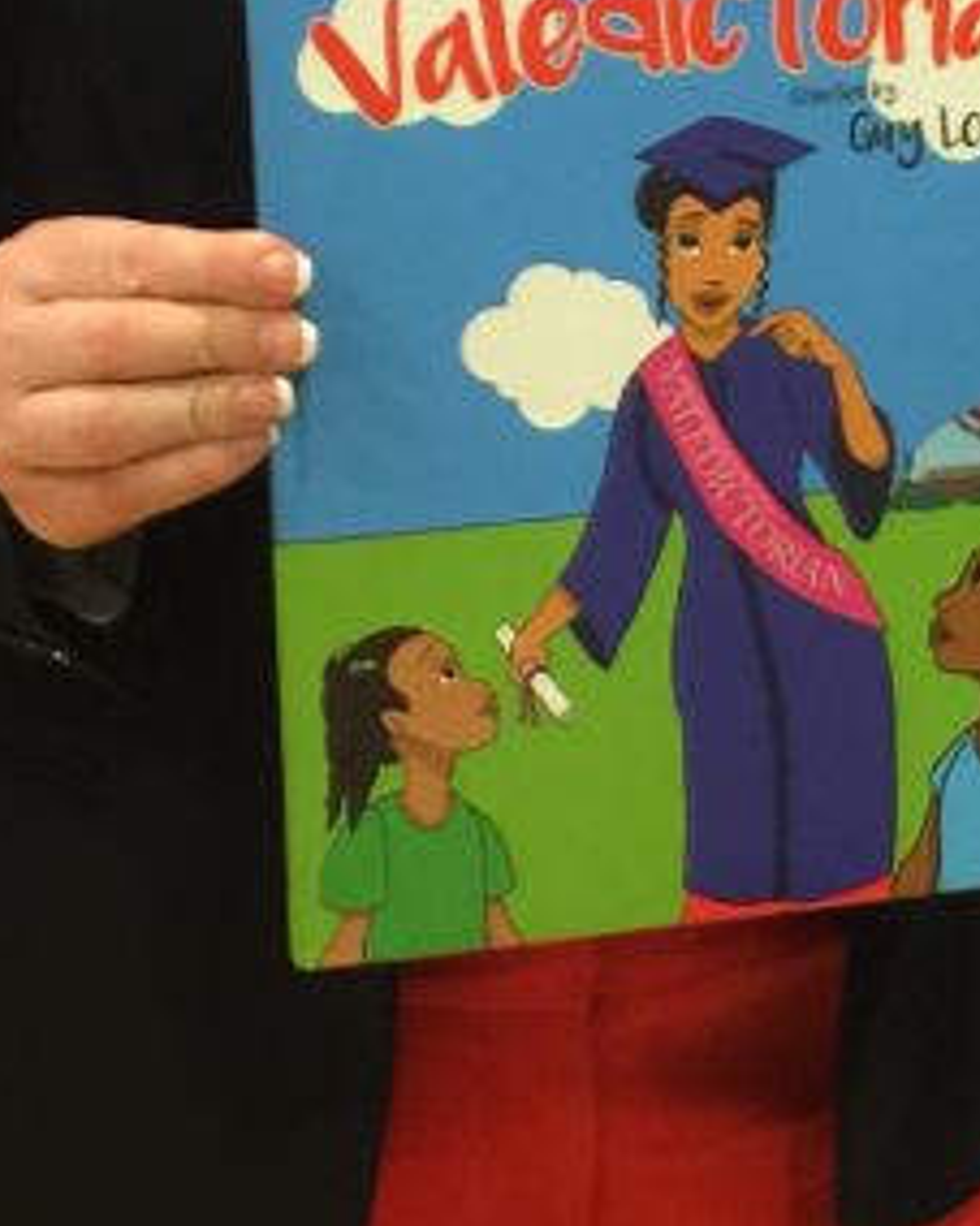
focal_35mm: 102
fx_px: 3700
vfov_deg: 18.0
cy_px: -181
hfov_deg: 14.9
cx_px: 945
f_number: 2.2
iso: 125
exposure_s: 1/15
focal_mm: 4.15
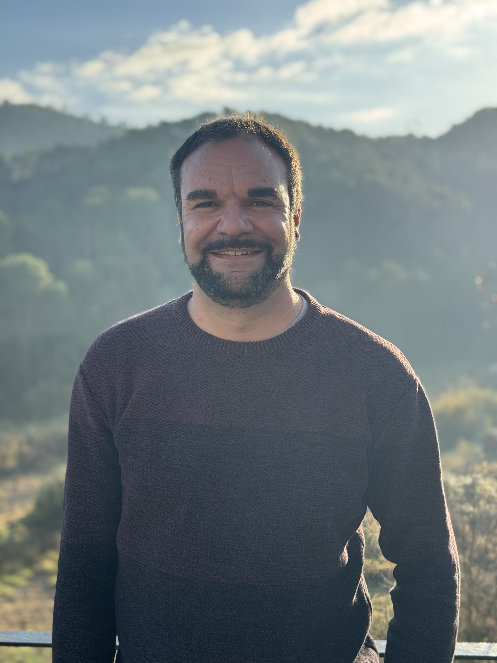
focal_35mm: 48
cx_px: 248
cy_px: 332
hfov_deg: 30.3
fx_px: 919
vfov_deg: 39.7
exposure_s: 1/1152
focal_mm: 6.76
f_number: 1.78
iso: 64
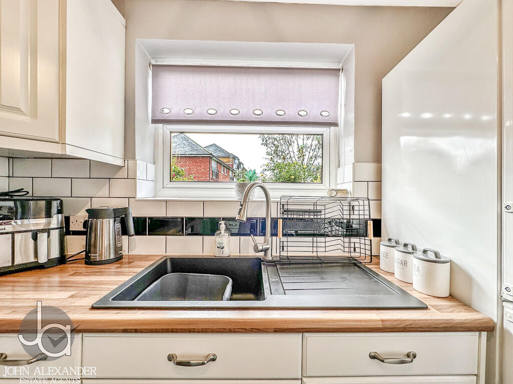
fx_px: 207
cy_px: 192
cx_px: 256
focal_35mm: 14
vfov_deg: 85.7
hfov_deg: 102.1
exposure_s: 1/100
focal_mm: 2.22
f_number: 2.2
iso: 50
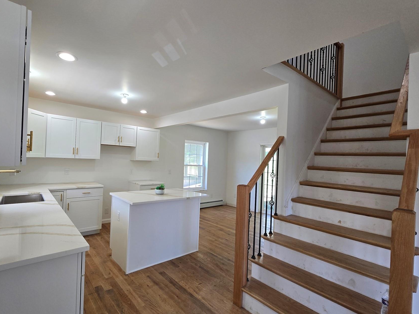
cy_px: 161
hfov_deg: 94.0
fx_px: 194
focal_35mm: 16
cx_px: 183
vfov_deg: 78.1
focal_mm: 1.7
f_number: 2.2
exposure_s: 1/60
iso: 80
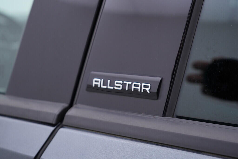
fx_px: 238
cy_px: 80
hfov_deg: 53.1
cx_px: 119
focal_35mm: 36
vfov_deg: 36.9
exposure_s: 1/50
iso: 125
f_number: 3.2
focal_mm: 24
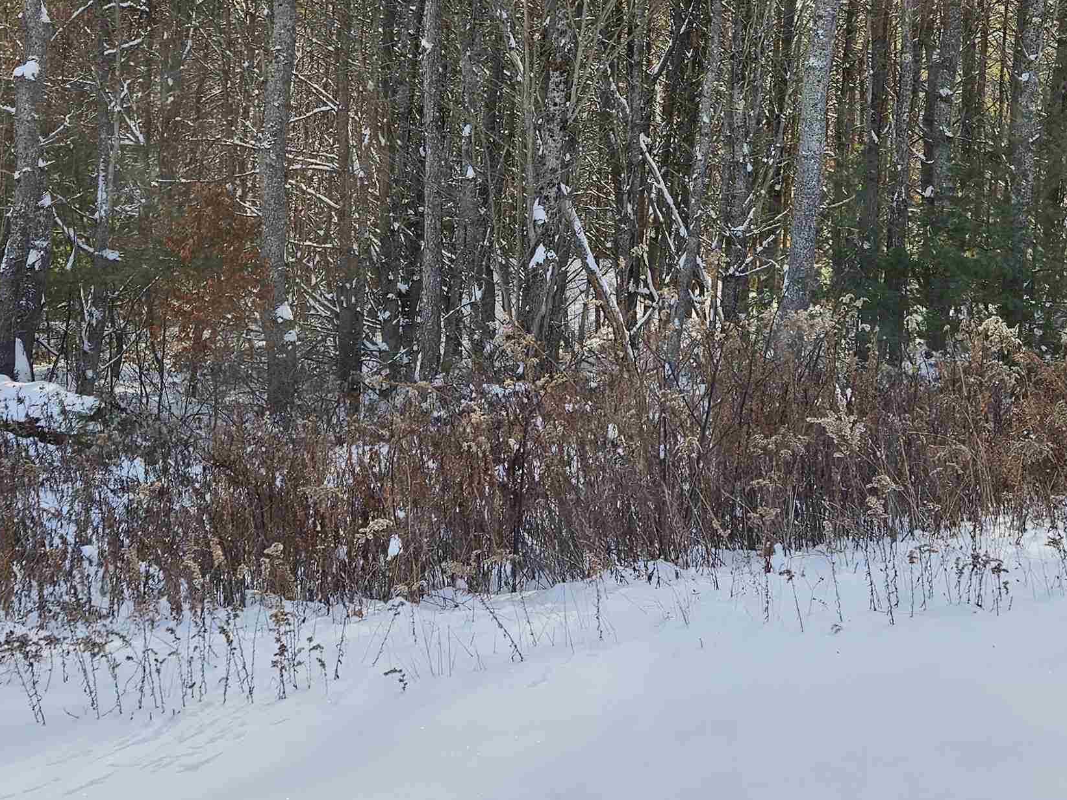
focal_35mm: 43
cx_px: 545
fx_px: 1325
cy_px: 81
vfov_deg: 32.0
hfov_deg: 43.9
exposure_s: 1/416
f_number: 1.8
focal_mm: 5.4
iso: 25
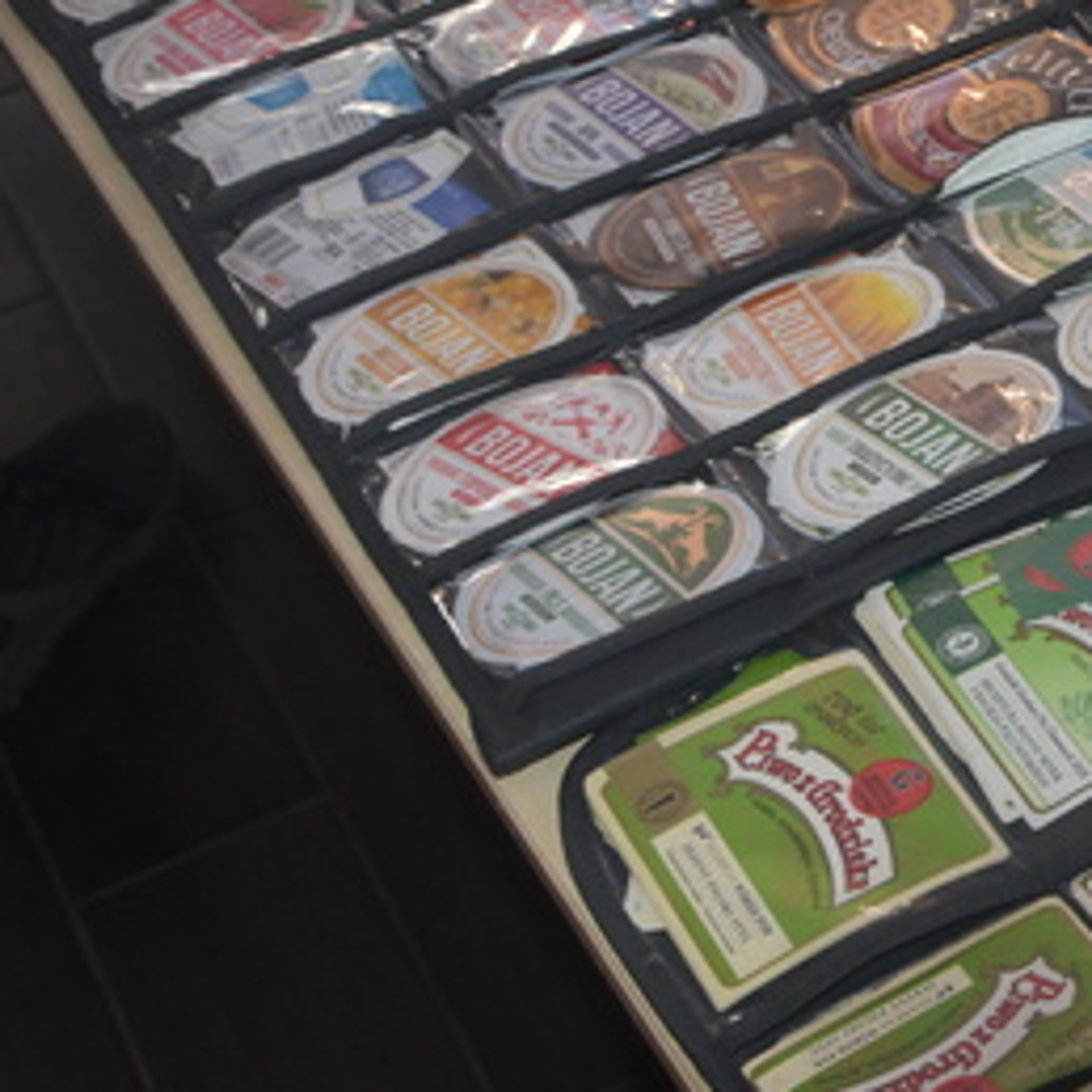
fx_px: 3605
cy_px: 297
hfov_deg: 15.5
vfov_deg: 17.1
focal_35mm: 101
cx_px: 1756
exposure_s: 1/60
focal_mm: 24
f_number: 5
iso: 1000
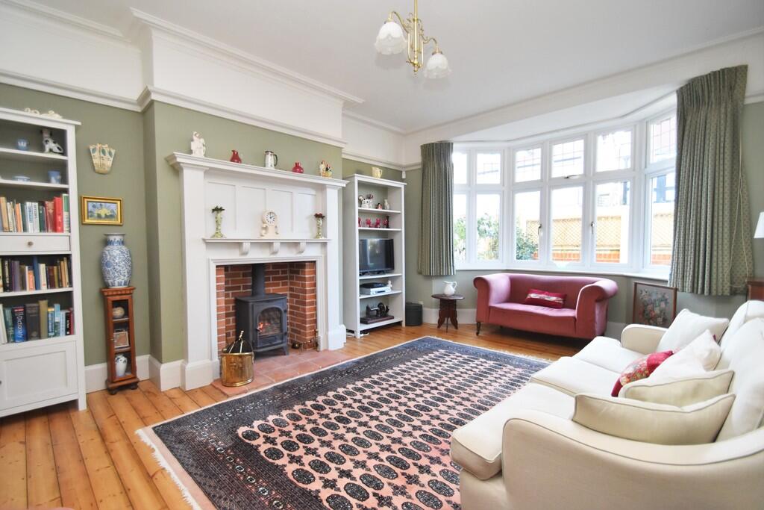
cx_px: 382
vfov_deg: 77.3
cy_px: 255
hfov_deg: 100.4
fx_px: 318
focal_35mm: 15
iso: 900
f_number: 4
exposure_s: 1/125
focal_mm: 10
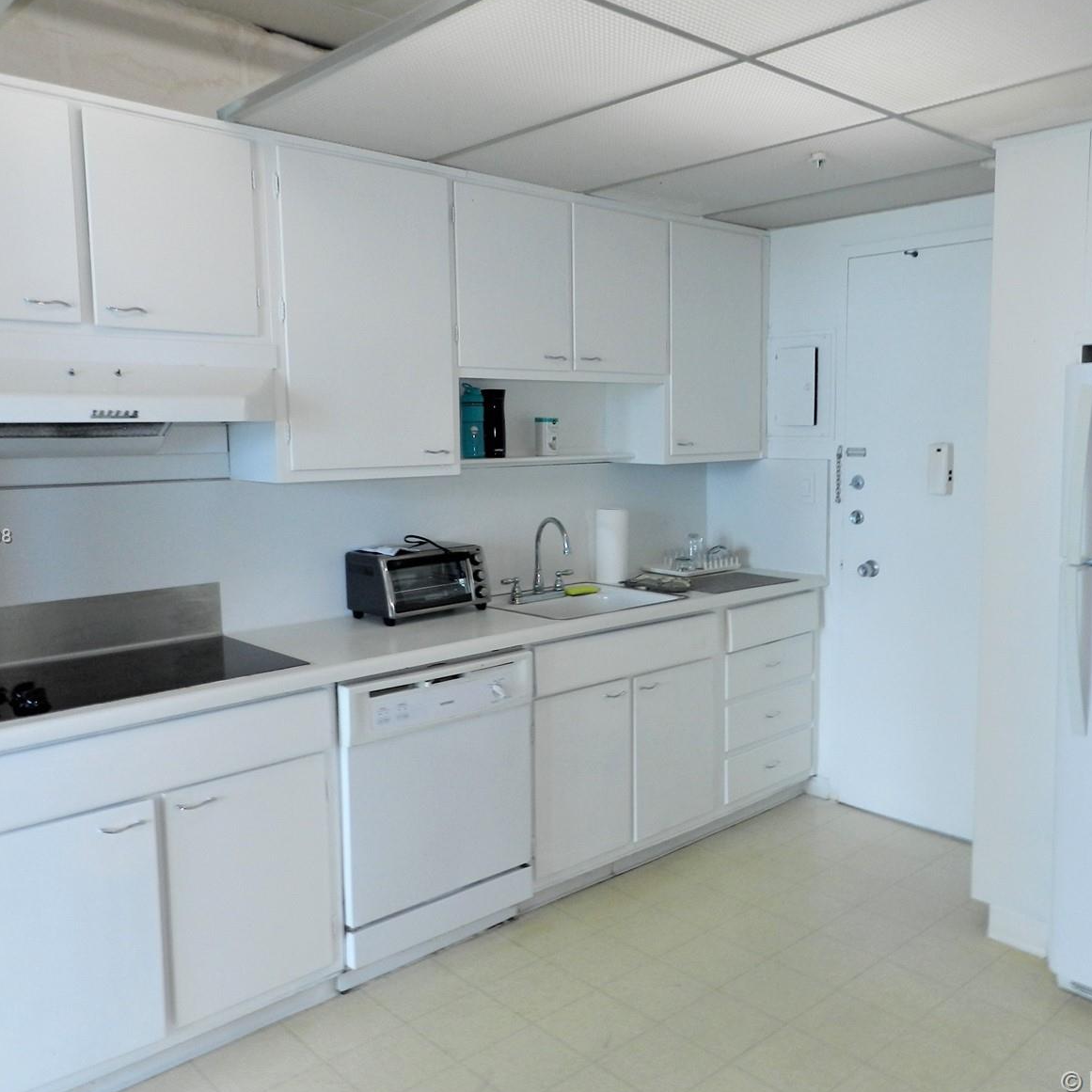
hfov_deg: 57.1
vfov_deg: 57.3
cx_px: 615
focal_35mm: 28
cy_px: 538
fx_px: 999
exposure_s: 1/30
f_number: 3.4
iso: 200
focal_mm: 4
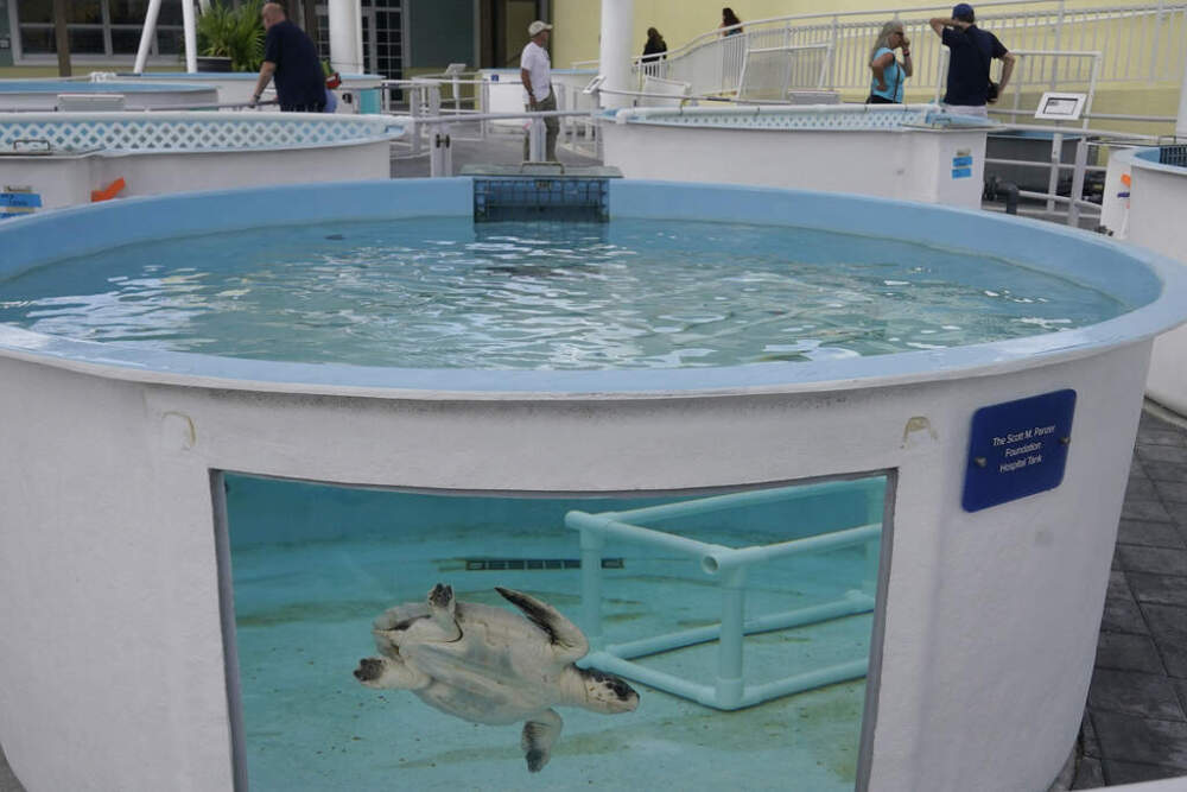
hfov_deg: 53.1
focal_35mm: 36
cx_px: 594
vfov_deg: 36.9
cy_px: 396
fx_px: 1187
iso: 400
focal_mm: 24
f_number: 8
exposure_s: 1/500
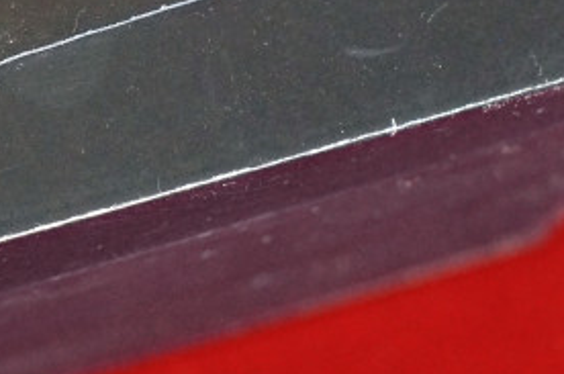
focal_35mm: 272
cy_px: 31
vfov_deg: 5.0
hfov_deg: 7.5
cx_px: -262
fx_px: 4254
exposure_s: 1/80
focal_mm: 50
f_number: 4
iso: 1600
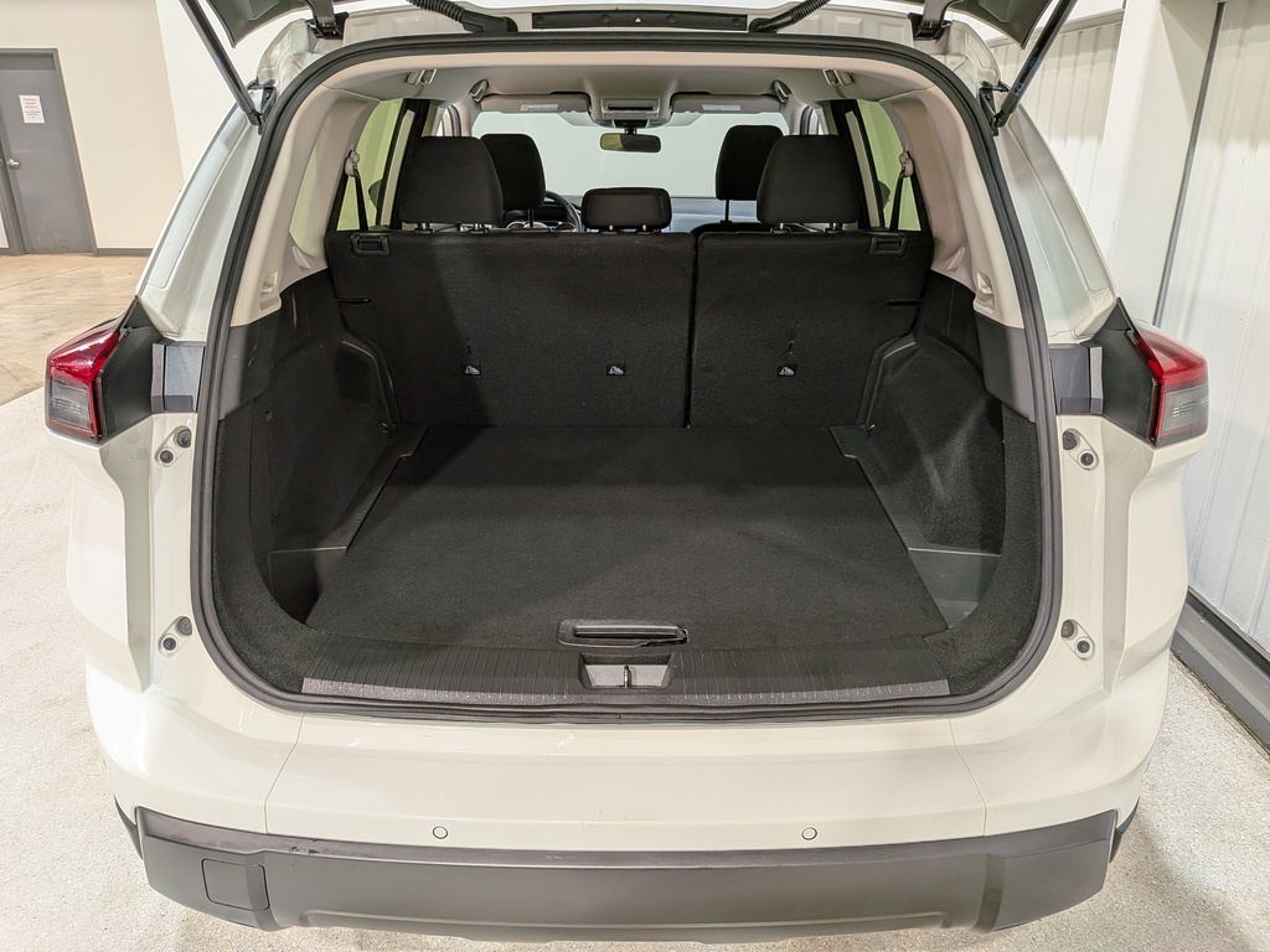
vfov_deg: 56.8
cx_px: 635
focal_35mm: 24
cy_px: 476
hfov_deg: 71.6
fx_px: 881
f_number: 1.7
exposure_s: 1/100
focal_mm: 4.53
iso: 117
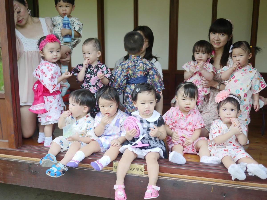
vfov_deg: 36.0
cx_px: 134
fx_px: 309
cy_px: 100
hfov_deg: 46.8
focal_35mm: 40
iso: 160
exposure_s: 1/640
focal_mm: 20
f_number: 1.7
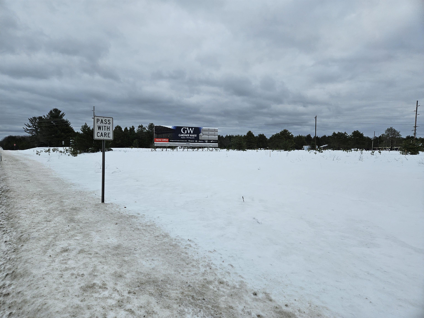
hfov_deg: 73.9
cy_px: 159
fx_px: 282
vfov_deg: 58.9
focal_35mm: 23
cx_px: 212
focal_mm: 5.4
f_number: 1.8
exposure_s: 1/1571
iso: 25
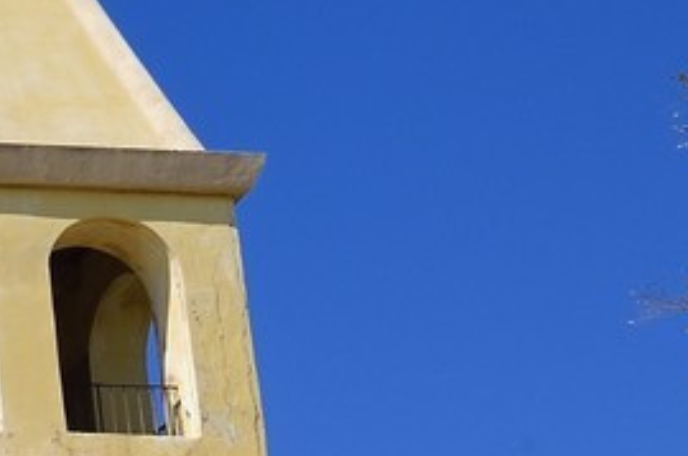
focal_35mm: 172
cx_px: -1198
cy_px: 922
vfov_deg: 7.6
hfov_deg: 9.8
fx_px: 3281
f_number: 18
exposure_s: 1/200
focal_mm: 29
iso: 200
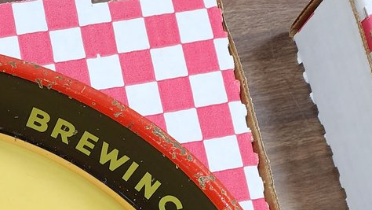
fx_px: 789
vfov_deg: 12.8
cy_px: 443
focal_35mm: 80
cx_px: -128
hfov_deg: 23.1
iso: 400
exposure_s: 1/120
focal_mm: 6.4
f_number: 1.8
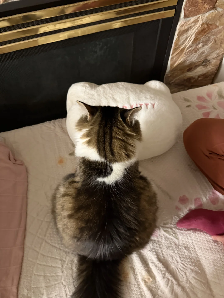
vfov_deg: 71.6
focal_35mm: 24
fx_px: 207
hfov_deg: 56.8
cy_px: 149
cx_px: 112
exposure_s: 1/30
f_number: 1.78
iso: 800
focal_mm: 6.76
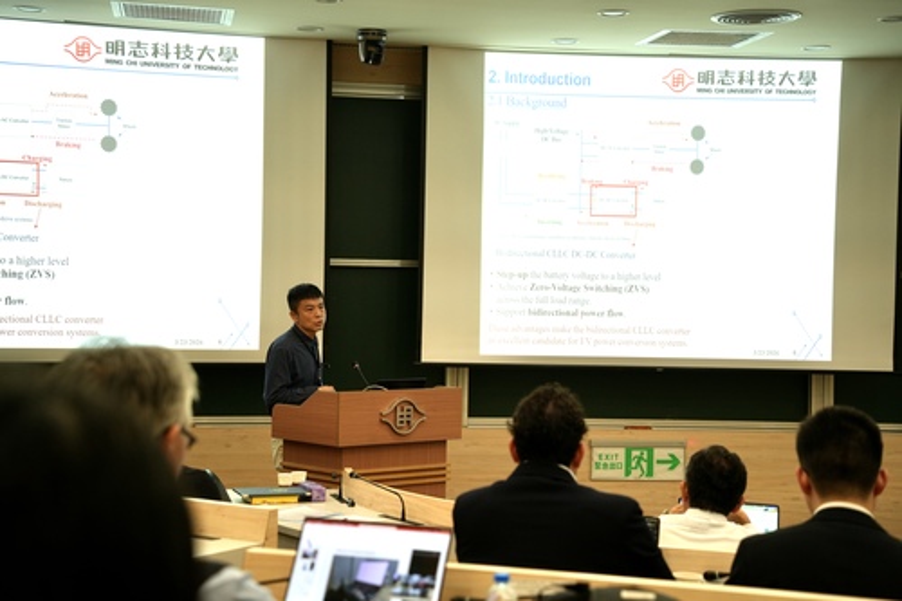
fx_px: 1653
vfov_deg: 20.6
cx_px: 451
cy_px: 300
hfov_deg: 30.5
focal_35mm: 66
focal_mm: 66
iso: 800
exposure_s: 1/160
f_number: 4
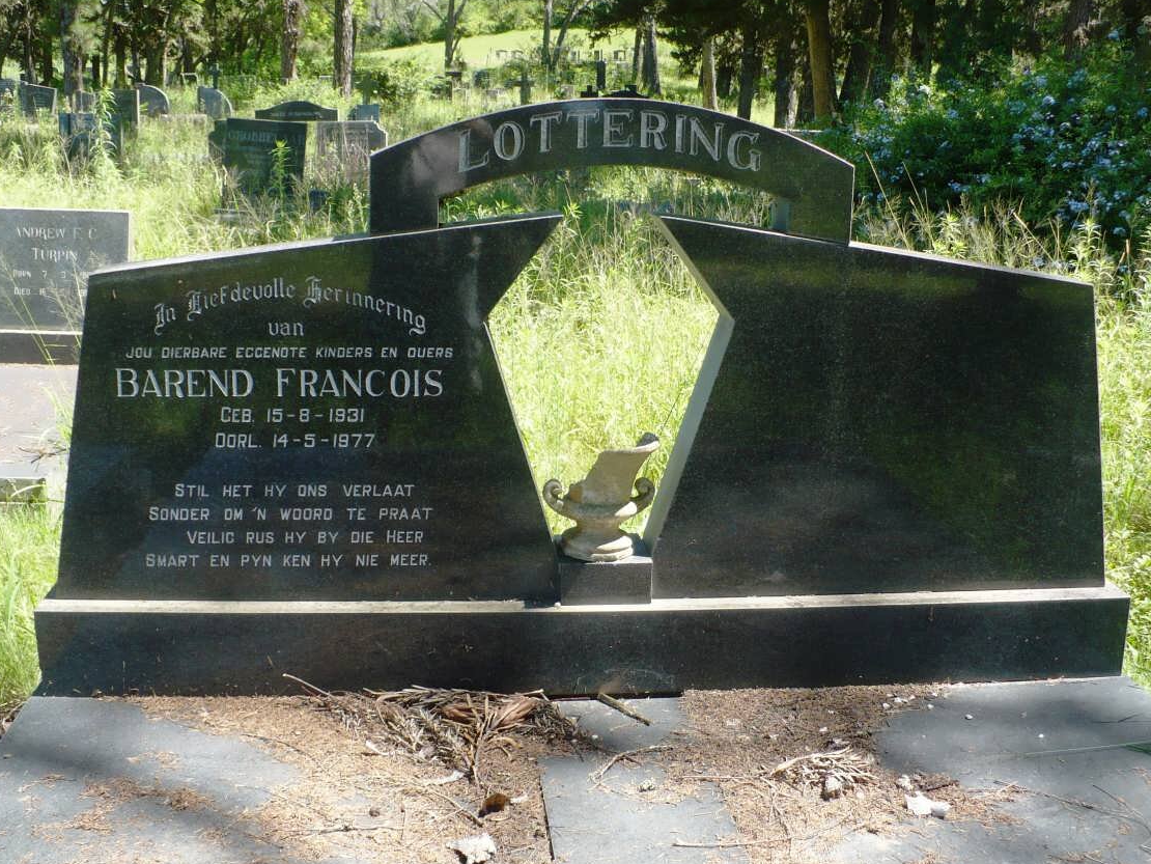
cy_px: 439
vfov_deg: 36.0
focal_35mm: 40
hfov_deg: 46.8
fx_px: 1330
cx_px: 579
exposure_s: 1/320
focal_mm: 6.1
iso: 100
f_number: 2.8
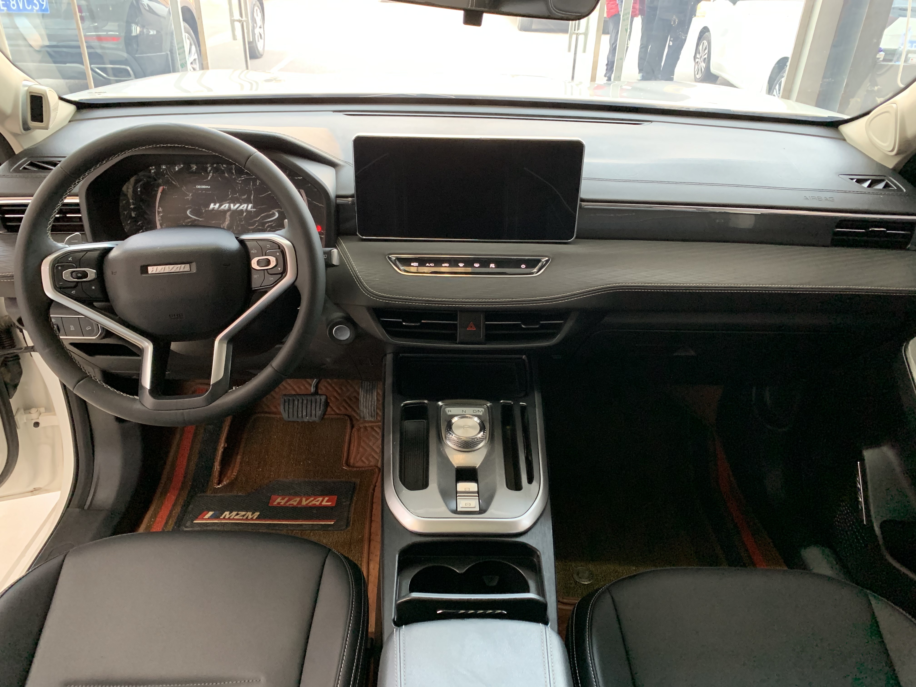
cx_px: 458
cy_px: 344
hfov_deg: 67.3
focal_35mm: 26
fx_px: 688
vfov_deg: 53.1
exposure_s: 1/60
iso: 320
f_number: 1.8
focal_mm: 4.25
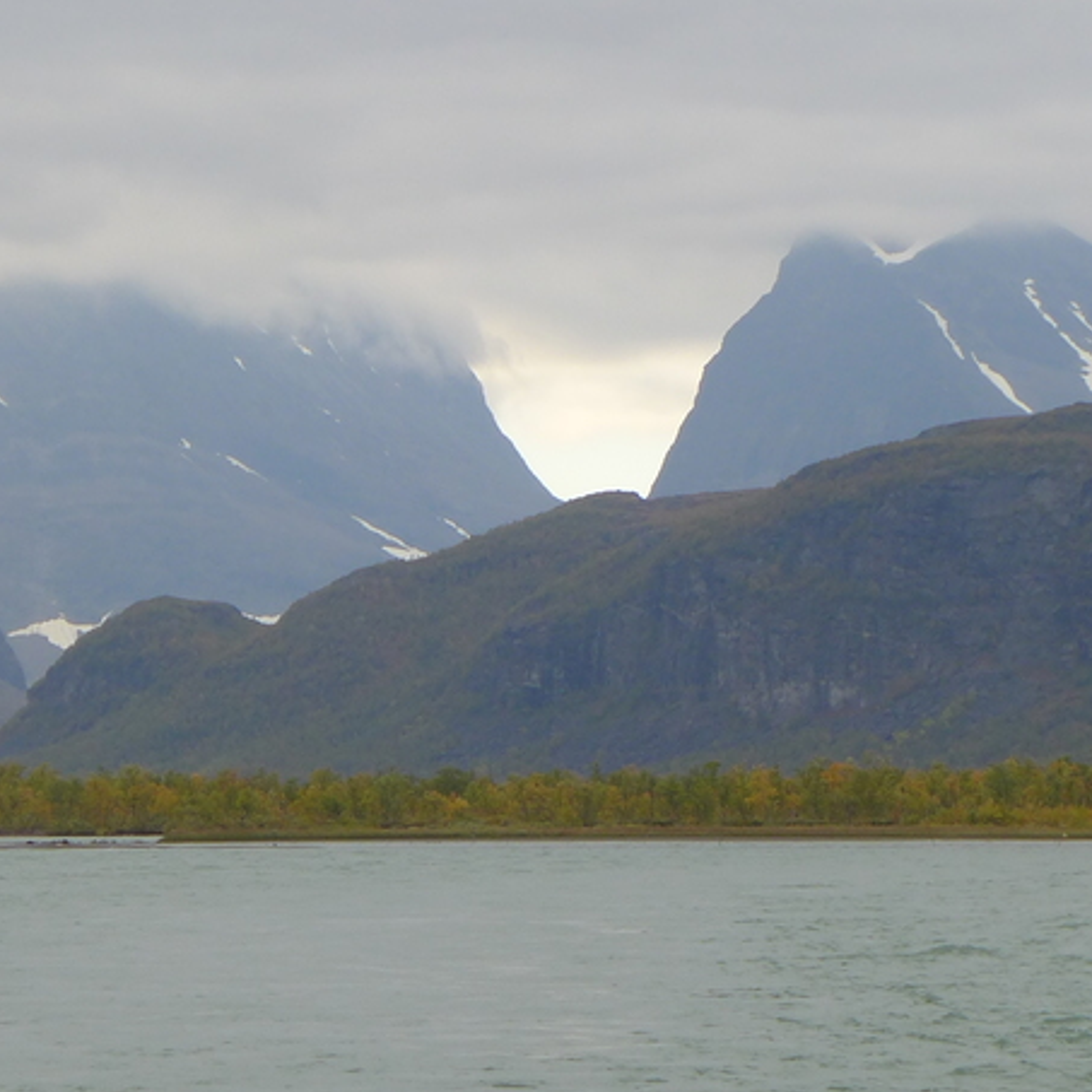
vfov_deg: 7.2
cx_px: 409
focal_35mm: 243
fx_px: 8673
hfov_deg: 7.2
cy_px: 528
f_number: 2.8
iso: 80
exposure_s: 1/250
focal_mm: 17.7
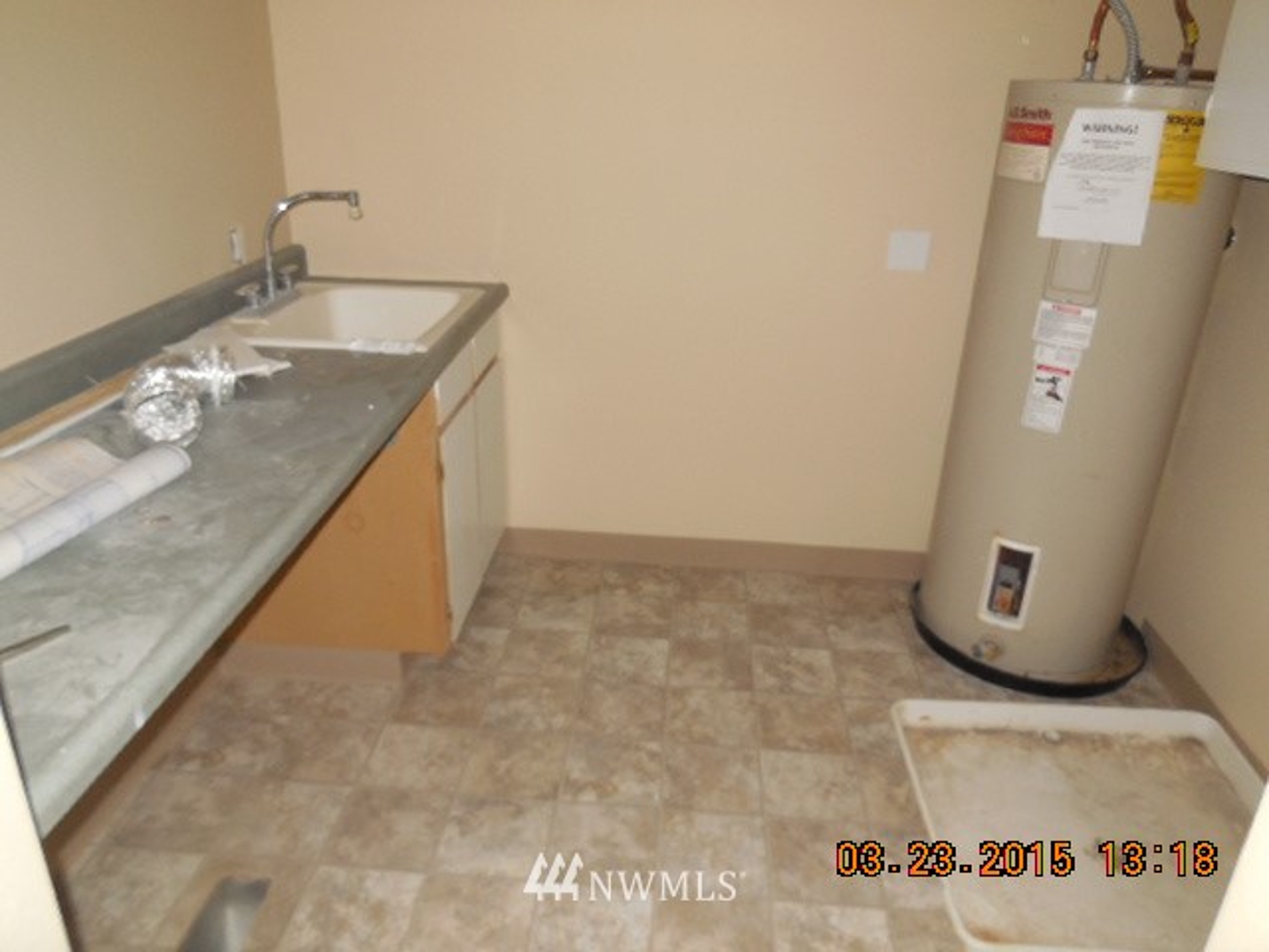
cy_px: 476
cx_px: 634
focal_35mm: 25
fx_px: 916
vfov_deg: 54.9
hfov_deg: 69.4
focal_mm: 4.5
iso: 280
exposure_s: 1/25
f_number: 3.1
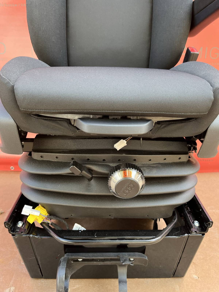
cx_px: 110
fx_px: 219
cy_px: 146
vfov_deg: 67.3
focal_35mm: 26
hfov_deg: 53.1
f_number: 1.6
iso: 125
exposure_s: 1/121
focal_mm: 5.1
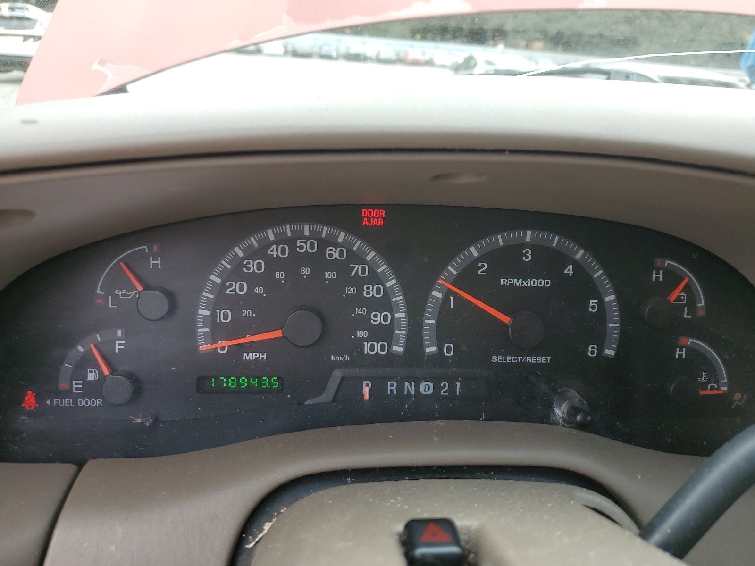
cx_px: 378
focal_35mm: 26
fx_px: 567
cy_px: 283
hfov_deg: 67.3
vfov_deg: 53.1
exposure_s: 1/294
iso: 50
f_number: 1.5
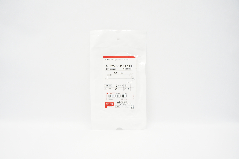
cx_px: 120
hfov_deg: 67.4
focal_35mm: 27
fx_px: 179
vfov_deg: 47.8
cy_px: 80
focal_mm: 18
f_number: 4.5
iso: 400
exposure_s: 1/60
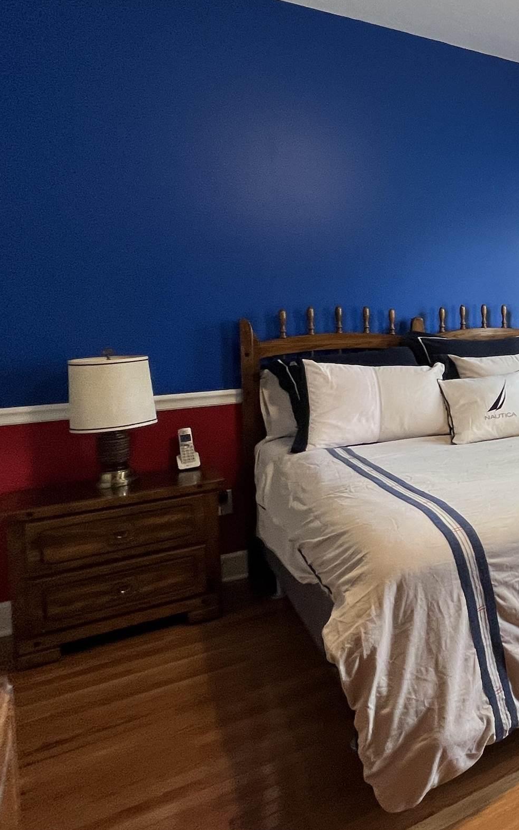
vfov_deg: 67.7
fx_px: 611
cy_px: 329
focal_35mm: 27
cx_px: 728
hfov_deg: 31.1
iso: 160
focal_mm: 1.57
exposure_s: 1/99
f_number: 1.8
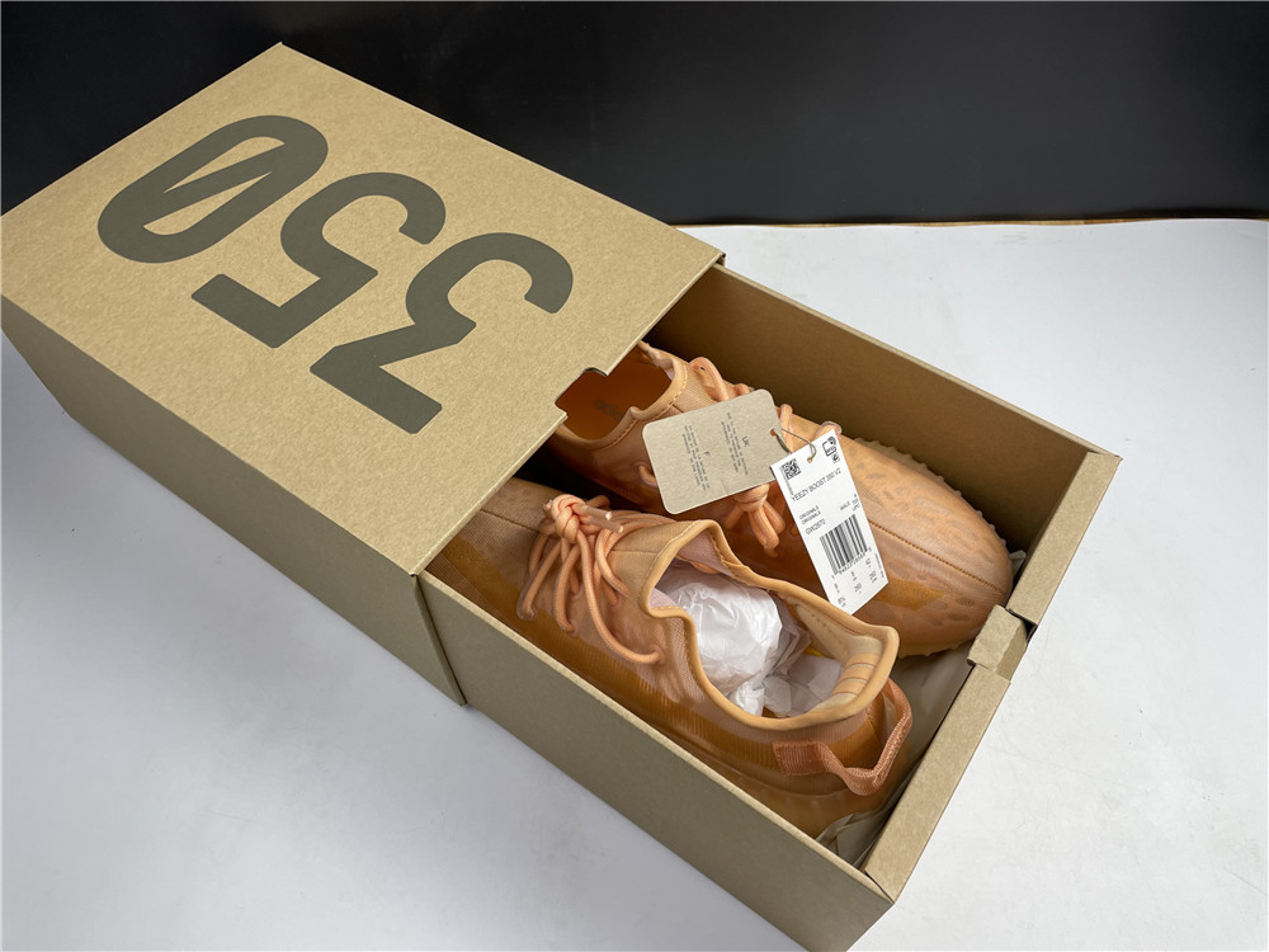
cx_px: 634
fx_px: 953
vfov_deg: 53.1
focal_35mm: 26
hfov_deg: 67.3
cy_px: 476
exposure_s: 1/121
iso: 64
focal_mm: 4.2
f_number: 1.6
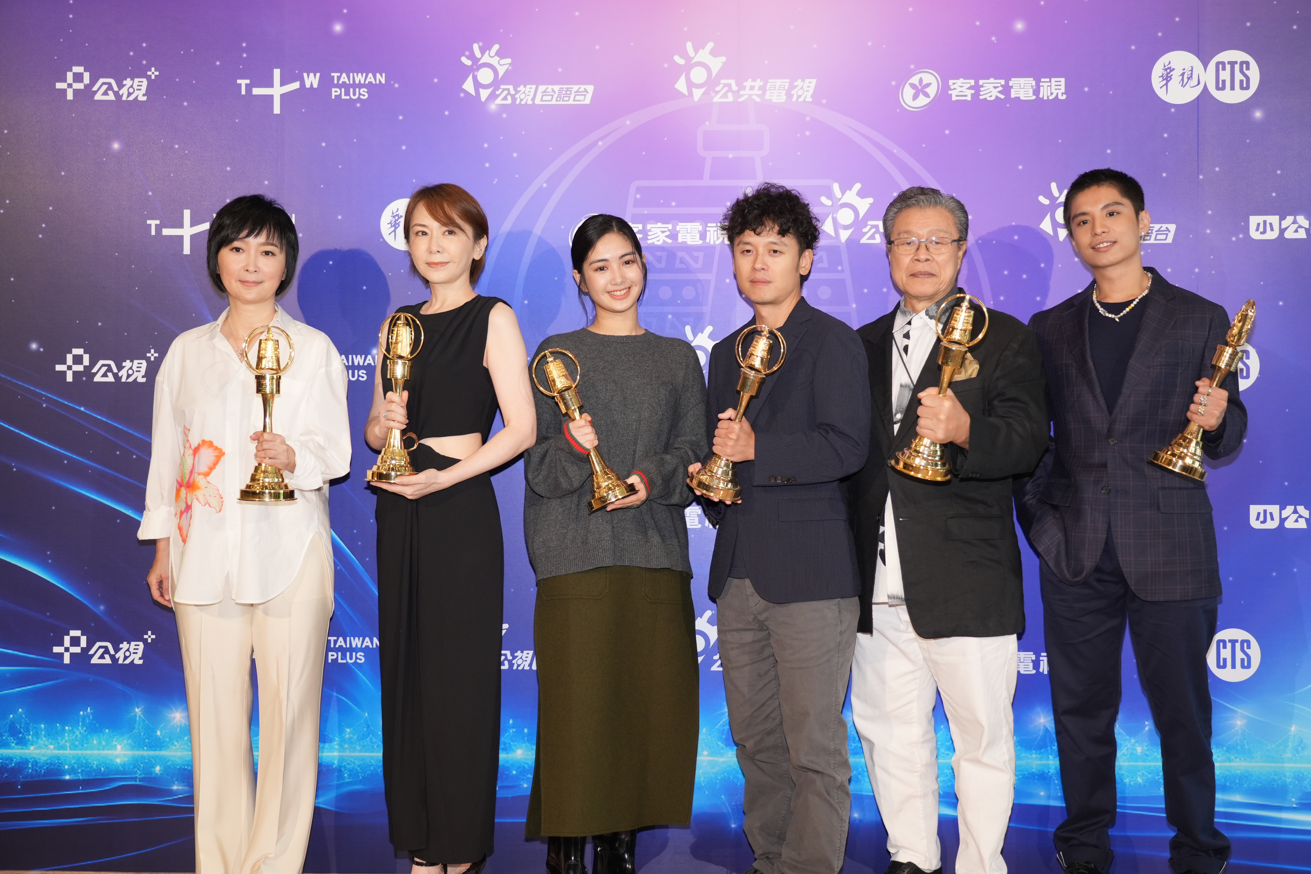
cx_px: 656
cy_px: 437
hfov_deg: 48.5
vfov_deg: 33.4
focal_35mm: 40
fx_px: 1457
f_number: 4
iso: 1000
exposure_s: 1/200
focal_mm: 40
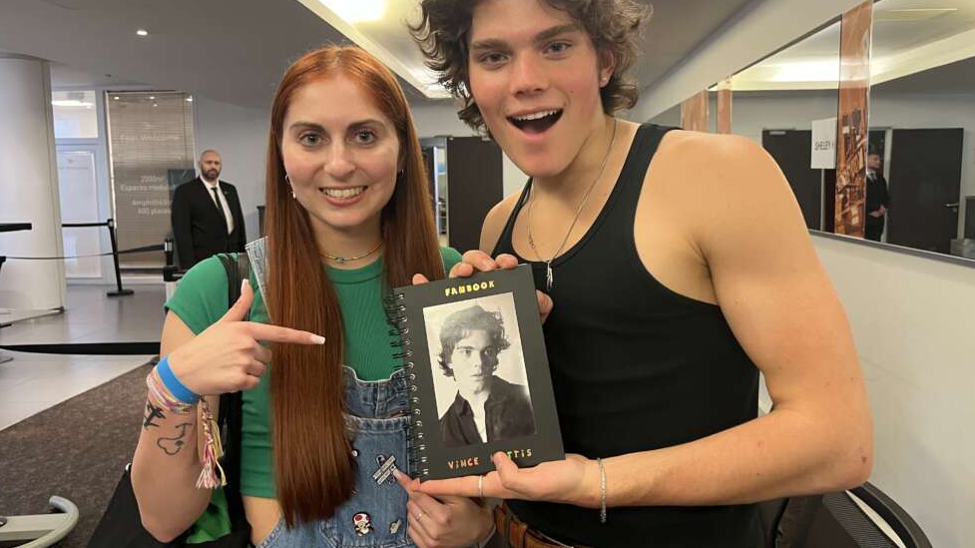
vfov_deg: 40.1
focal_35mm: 29
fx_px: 750
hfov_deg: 66.1
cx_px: 490
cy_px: 257
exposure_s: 1/50
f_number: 1.6
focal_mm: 5.1
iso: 500
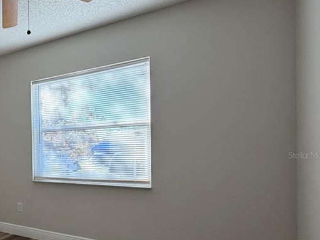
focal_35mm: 28
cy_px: 155
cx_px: 6
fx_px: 259
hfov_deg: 51.9
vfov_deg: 49.1
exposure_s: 1/121
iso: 200
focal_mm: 2.22
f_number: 2.2
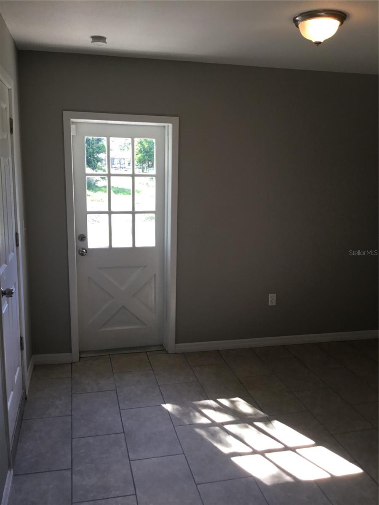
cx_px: 190
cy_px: 252
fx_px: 453
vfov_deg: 58.4
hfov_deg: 45.4
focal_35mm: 31
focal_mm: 3.3
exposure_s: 1/60
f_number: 2.4
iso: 32
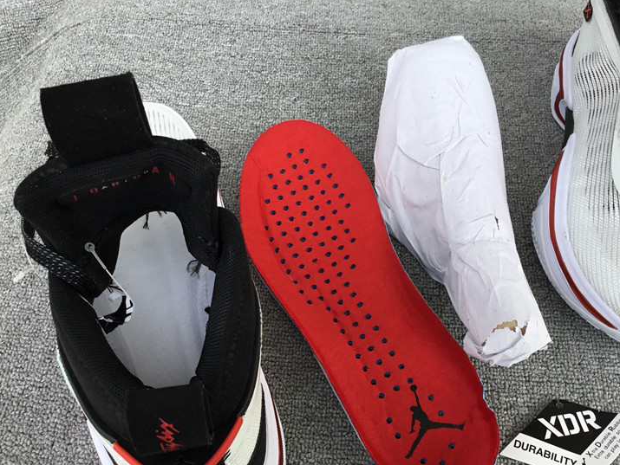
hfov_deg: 47.8
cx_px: 318
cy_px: 287
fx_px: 699
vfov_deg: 36.7
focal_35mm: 39
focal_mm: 3.3
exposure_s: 1/418
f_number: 2.4
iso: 25
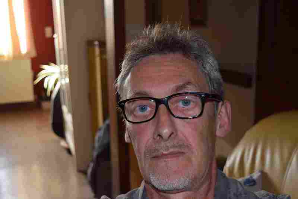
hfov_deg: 43.6
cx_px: 149
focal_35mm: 45
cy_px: 100
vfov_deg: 29.9
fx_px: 372
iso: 400
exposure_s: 1/100
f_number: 5
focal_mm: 30
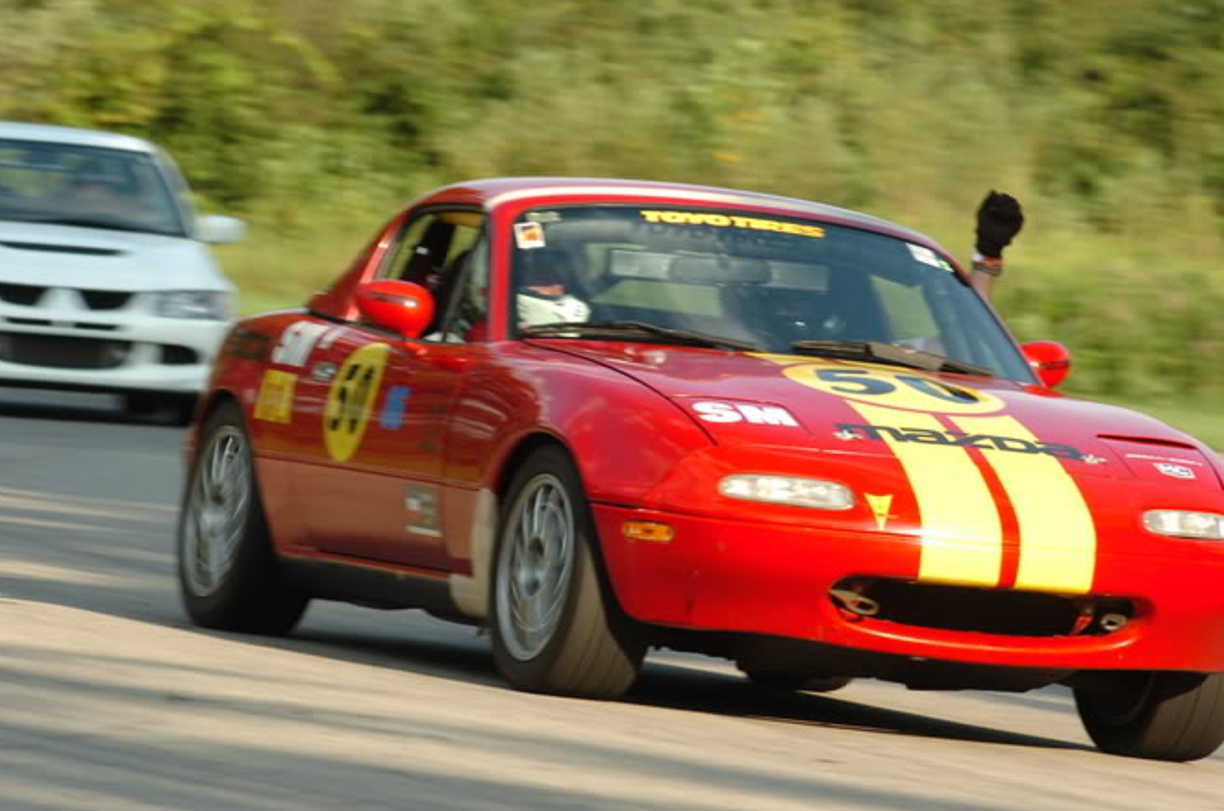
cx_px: 654
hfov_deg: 6.2
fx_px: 11388
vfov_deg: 4.1
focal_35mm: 336
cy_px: 361
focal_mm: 185
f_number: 9
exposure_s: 1/125
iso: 200
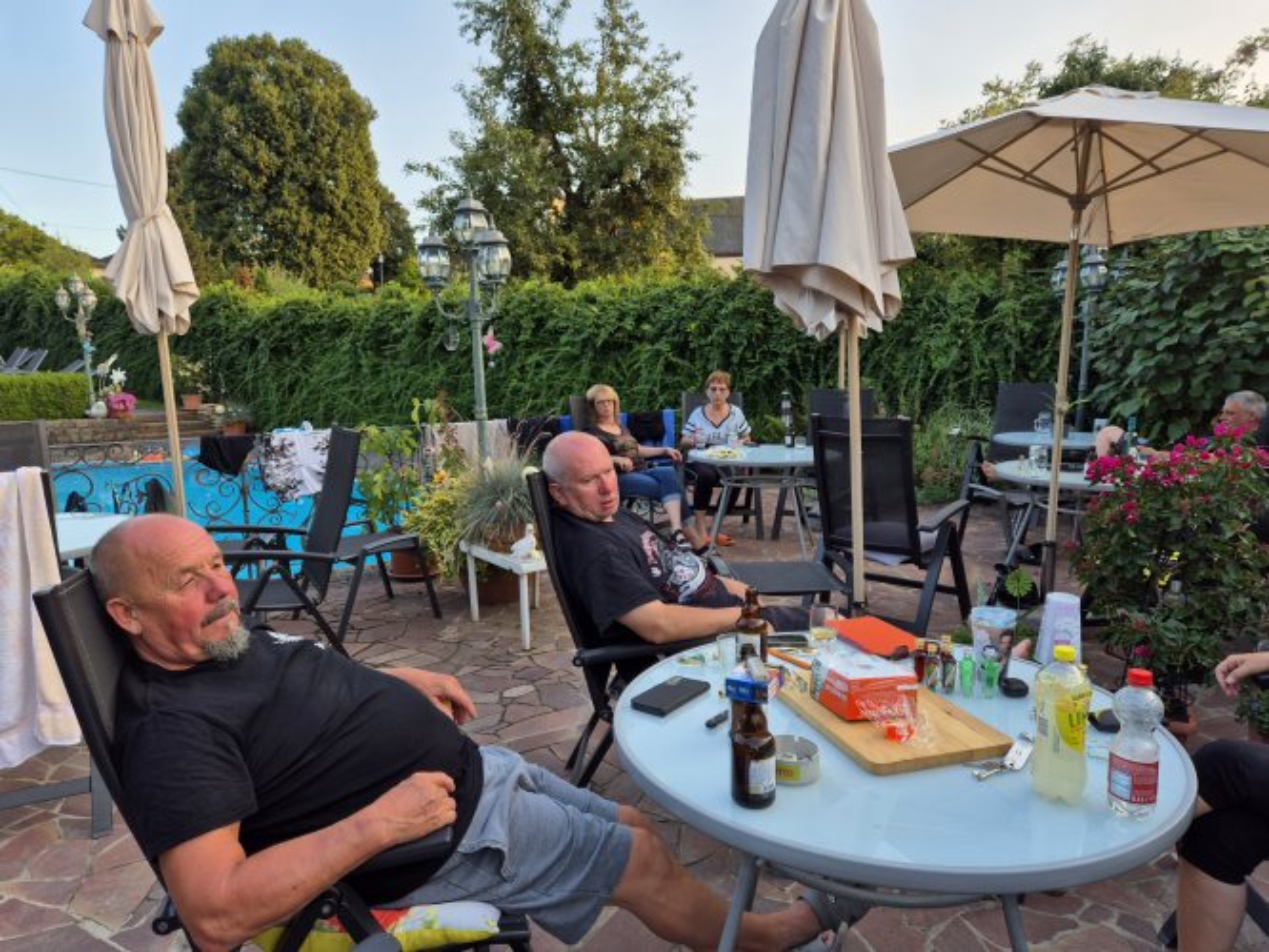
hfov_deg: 73.9
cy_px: 476
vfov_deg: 58.9
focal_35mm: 23
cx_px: 634
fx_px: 843
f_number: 1.8
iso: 25
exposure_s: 1/263
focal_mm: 5.4
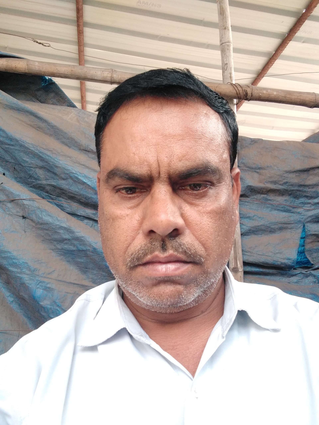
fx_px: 418
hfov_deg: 41.8
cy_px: 212
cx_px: 160
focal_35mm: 34
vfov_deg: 54.0
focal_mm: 2.49
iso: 63
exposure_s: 1/33.3
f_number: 2.2
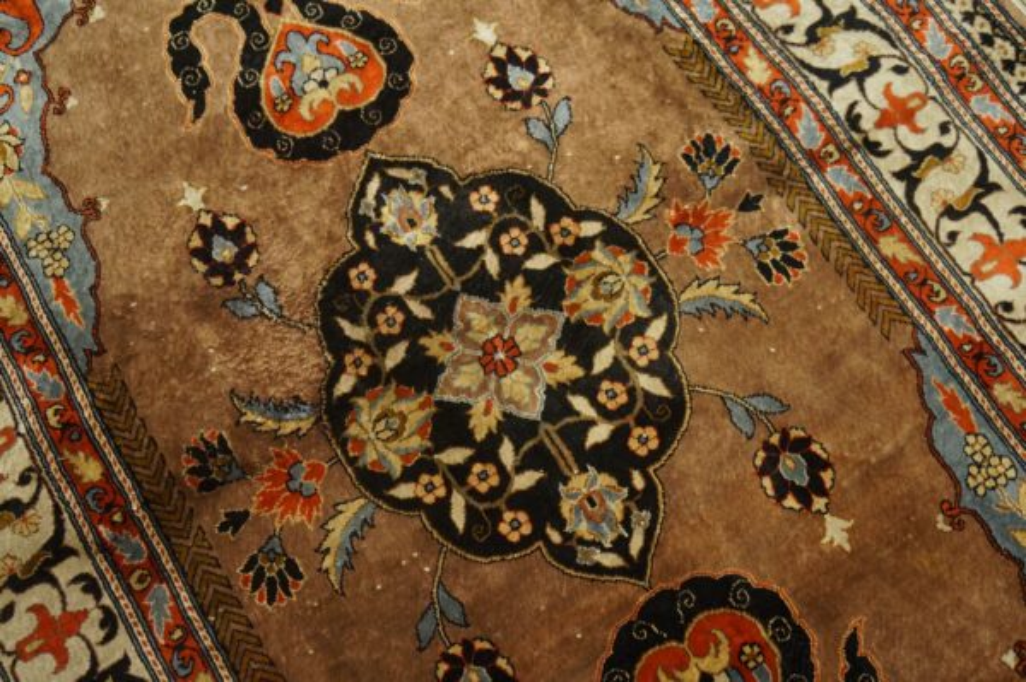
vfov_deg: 43.5
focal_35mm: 30
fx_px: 854
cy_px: 341
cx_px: 513
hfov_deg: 62.0
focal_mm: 20
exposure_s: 1/60
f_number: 4
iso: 1600
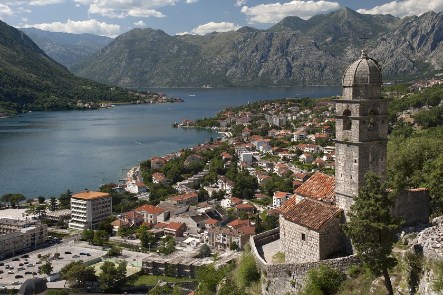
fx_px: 615
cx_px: 222
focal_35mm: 50
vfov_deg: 26.9
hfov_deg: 39.6
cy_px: 148
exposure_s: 1/320
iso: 400
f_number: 11
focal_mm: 50
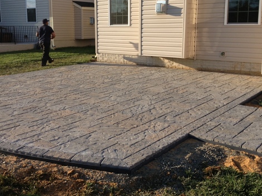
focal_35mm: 46
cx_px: 110
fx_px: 348
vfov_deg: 31.5
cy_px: 86
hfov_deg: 41.1
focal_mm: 4.28
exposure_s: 1/876
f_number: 2.4
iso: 50
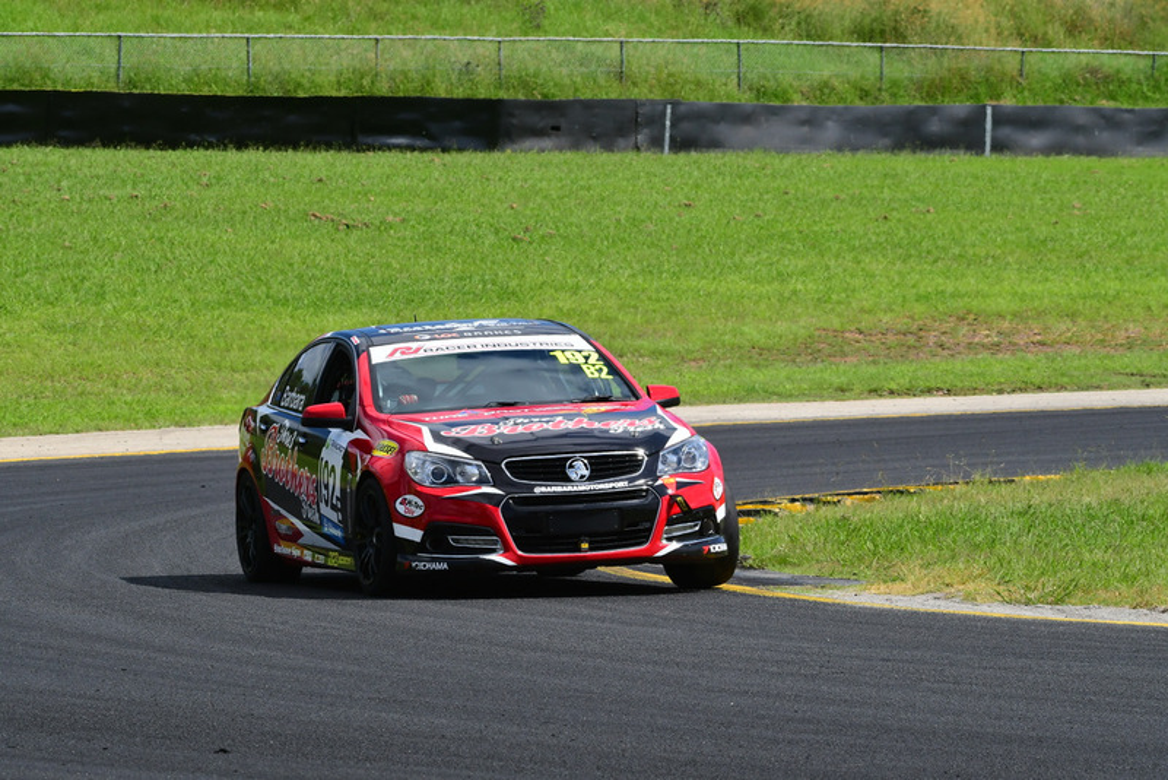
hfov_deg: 6.9
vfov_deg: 4.6
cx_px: 584
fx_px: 9736
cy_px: 390
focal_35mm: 300
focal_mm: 200
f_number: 11
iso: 400
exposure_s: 1/640
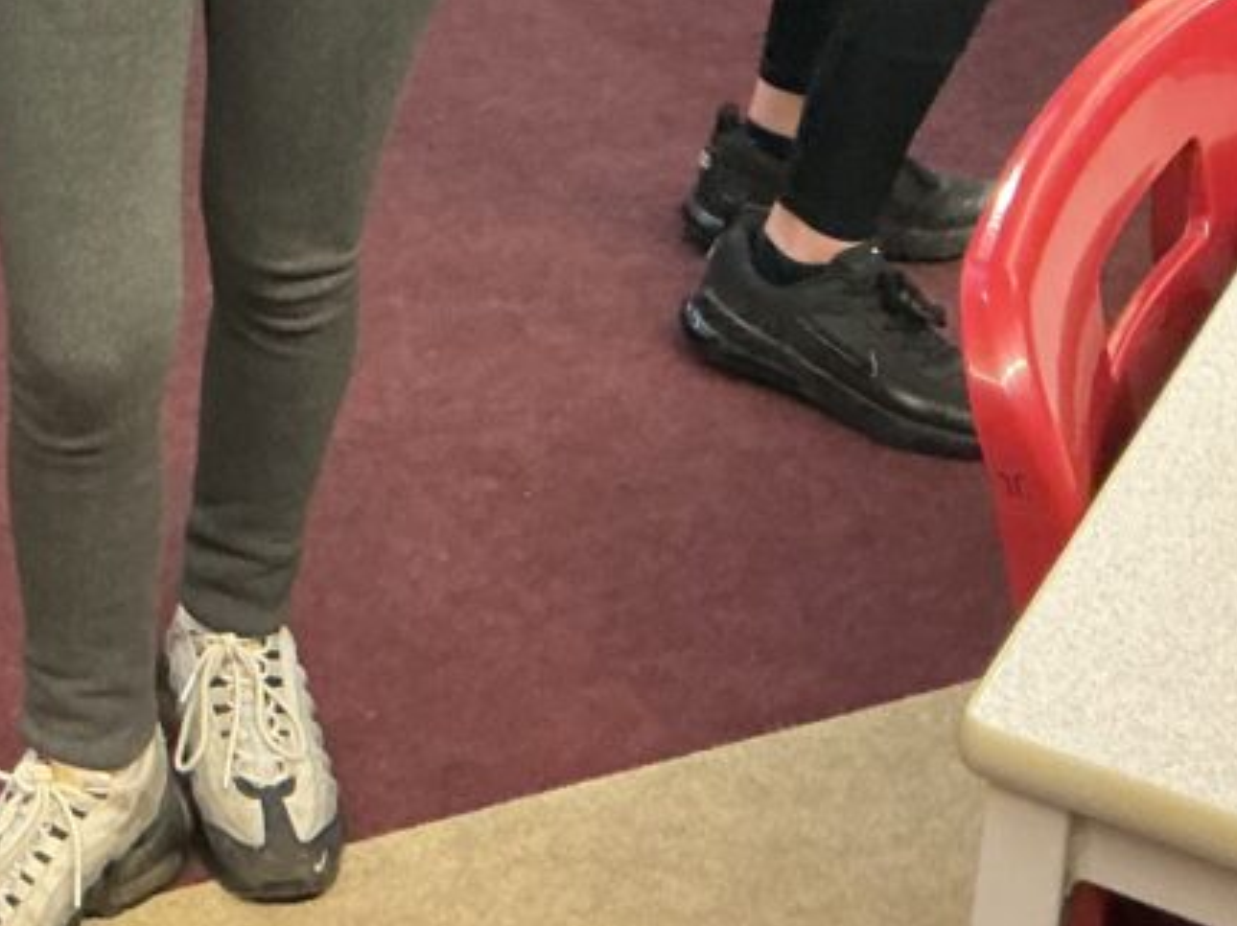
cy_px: -404
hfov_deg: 21.2
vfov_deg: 16.1
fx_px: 3036
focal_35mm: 85
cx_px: -291
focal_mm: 3
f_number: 1.8
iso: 200
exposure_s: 1/33
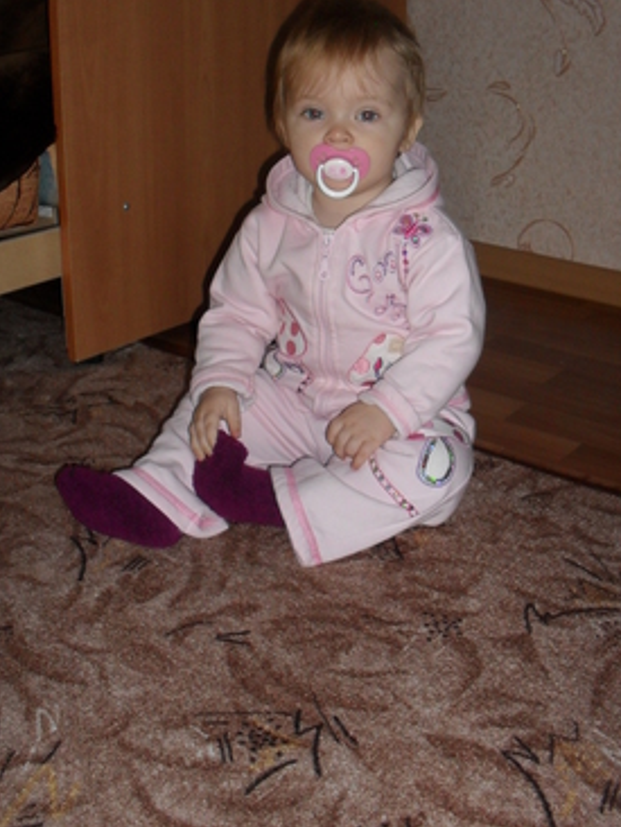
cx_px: 312
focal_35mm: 43
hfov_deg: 33.6
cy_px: 357
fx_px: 1027
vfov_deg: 43.7
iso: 200
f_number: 3.2
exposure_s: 1/45
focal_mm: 6.3
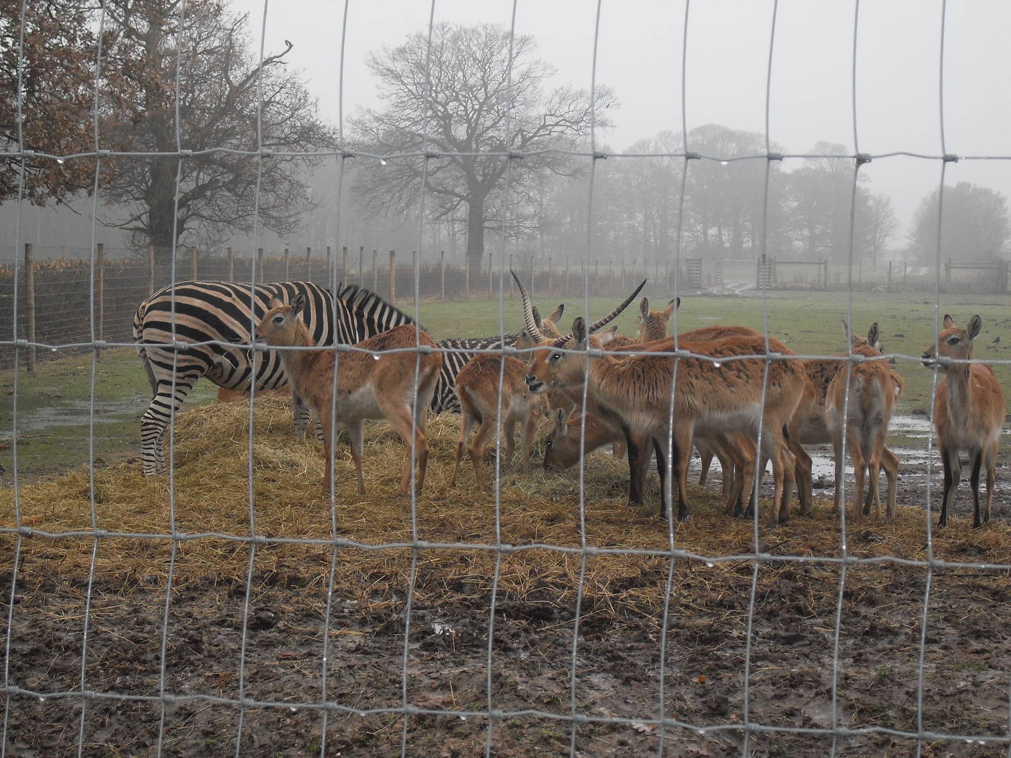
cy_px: 379
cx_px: 506
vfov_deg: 17.6
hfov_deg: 23.3
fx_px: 2453
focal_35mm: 84
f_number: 4.4
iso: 160
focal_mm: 13.5
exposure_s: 1/90
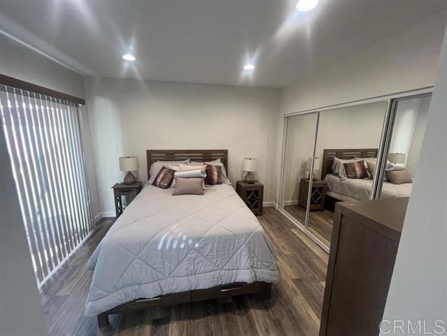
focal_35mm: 13
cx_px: 224
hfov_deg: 106.2
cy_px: 168
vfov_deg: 89.9
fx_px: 168
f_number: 1.8
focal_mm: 1.57
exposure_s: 1/85
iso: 200
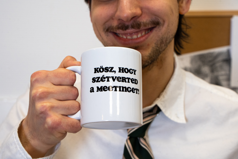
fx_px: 496
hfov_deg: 27.0
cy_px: 80
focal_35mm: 75
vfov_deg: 18.2
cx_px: 119
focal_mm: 75
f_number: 10
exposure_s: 1/125
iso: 2000
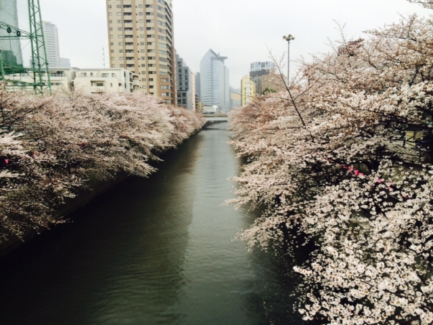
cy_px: 162
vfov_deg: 46.8
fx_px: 375
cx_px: 216
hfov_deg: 60.0
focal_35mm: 30
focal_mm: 4.12
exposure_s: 1/387
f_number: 2.2
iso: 40
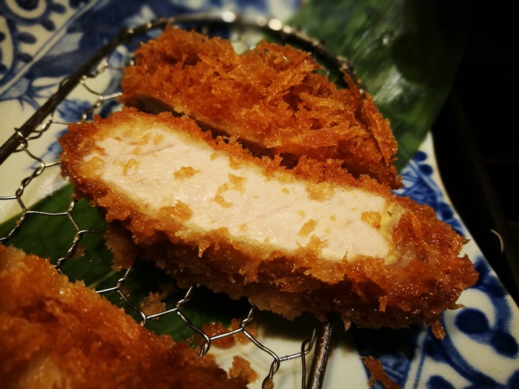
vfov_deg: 51.4
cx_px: 260
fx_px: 405
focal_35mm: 27
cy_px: 194
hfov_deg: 65.3
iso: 160
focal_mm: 4.5
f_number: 4
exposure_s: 1/30
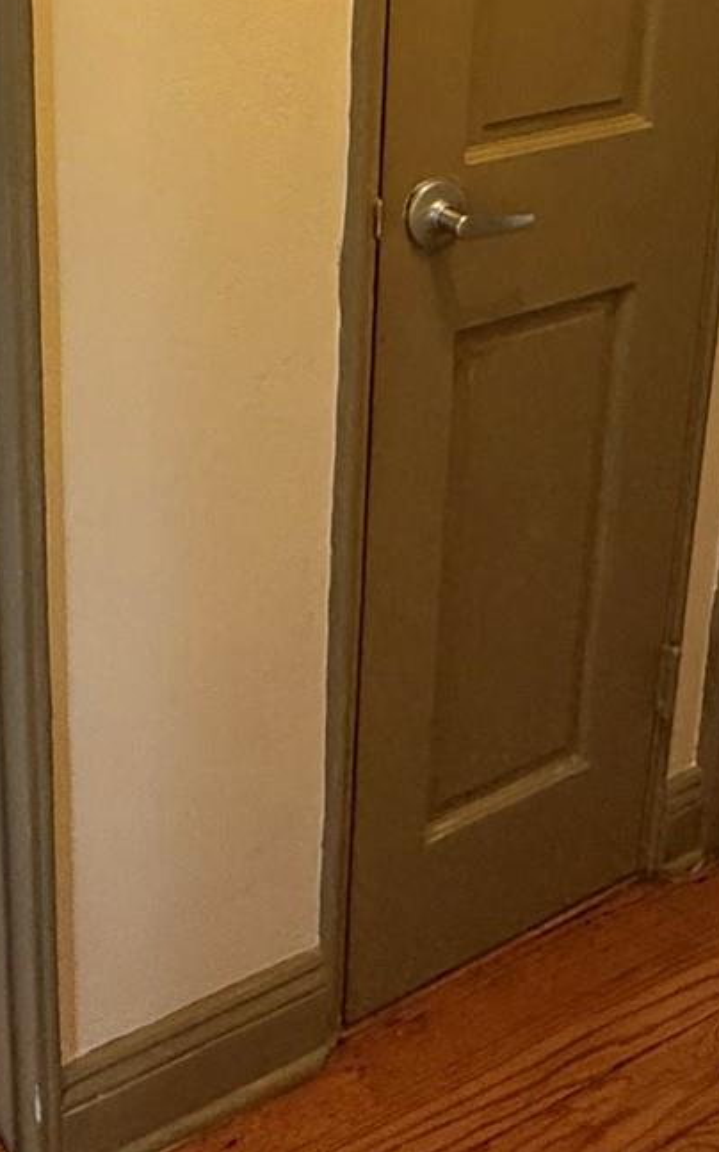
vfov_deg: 39.2
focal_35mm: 47
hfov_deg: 26.7
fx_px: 1475
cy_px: 85
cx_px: 117
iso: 500
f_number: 2.2
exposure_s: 1/60
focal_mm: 2.22
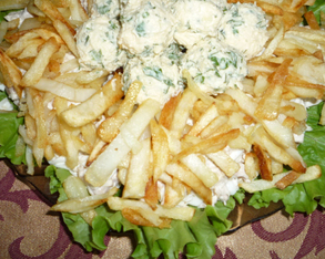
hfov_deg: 41.2
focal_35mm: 45
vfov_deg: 33.0
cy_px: 80
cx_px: 171
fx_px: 433
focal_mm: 5.2
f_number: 3.3
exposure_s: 1/30
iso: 100
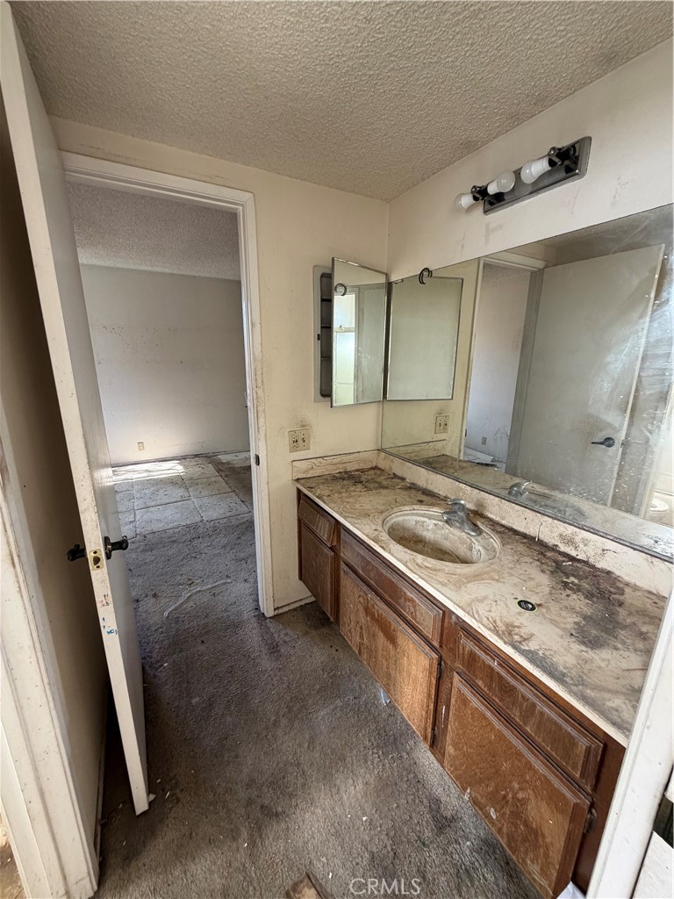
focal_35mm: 14
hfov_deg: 85.7
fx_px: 363
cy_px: 450
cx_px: 337
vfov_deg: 102.1
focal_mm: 2.22
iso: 200
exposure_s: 1/121
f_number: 2.2
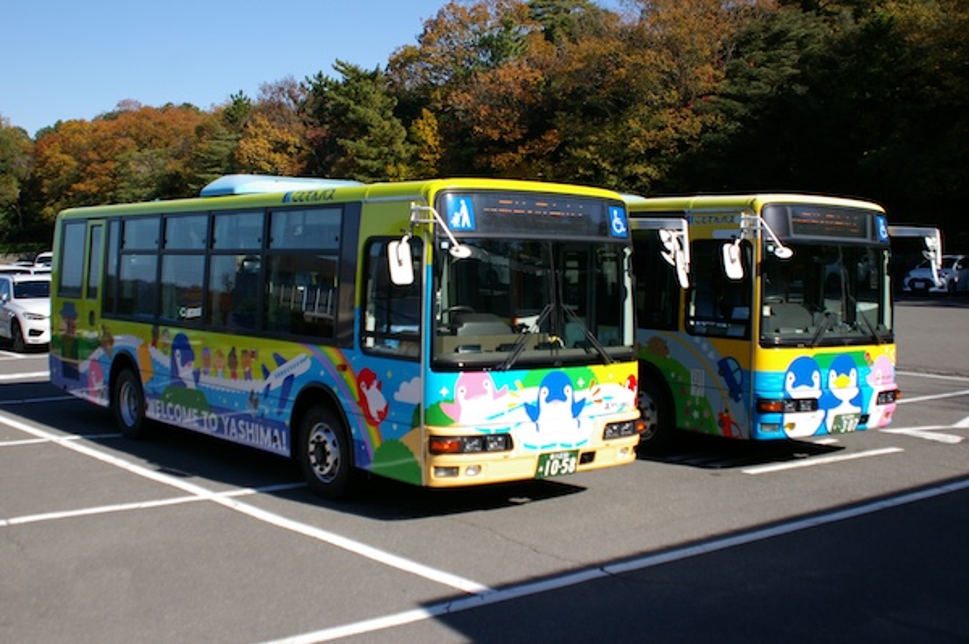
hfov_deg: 46.4
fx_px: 1130
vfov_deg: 31.8
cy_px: 322
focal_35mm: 42
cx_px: 484
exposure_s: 1/4000
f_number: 4
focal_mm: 28
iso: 400
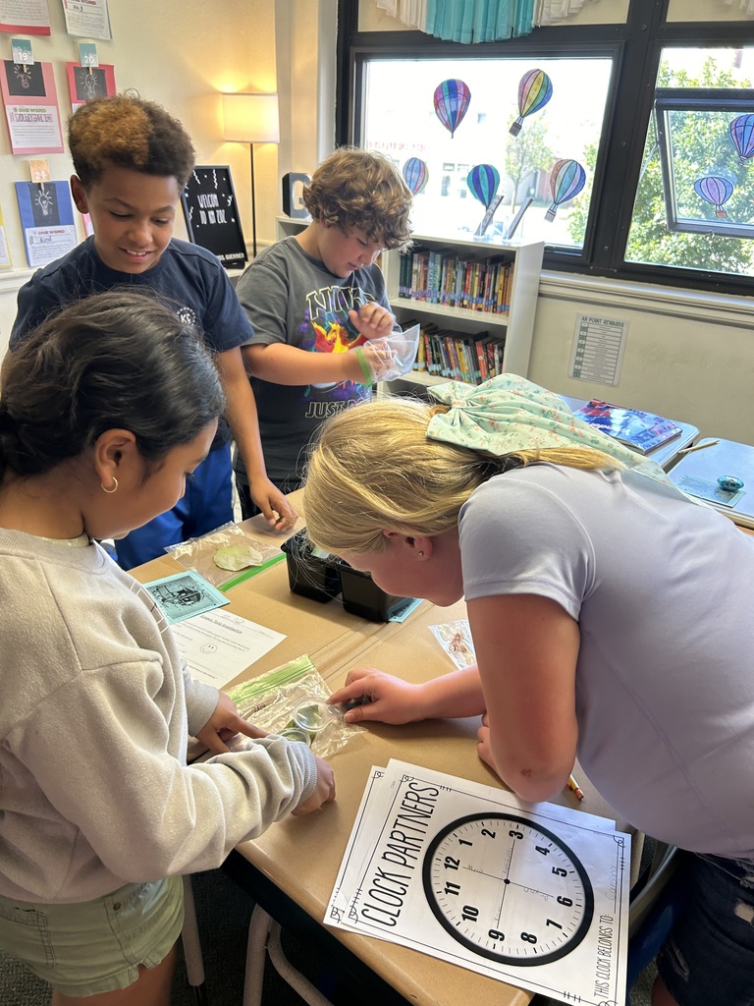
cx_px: 377
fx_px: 755
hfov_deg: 53.1
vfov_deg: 67.3
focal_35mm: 26
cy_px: 503
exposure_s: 1/120
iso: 100
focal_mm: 5.7
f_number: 1.5
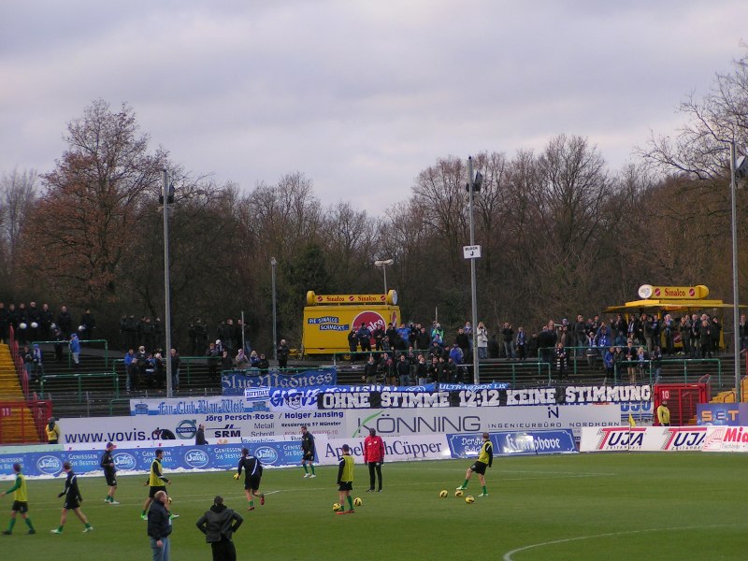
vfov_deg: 9.9
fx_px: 3241
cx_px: 374
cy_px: 280
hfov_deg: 13.2
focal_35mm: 150
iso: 80
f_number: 3.5
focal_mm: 22.9
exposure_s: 1/200
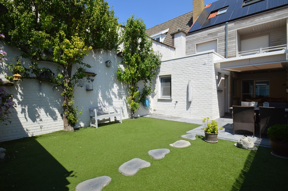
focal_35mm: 18
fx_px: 144
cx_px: 144
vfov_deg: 67.3
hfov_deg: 90.0
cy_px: 96
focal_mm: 12
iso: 100
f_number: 8
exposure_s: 1/250
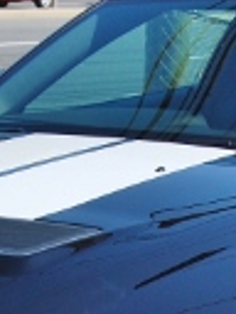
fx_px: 1573
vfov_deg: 11.3
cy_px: 302
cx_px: 214
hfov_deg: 8.6
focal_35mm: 173
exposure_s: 1/400
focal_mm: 24
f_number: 10
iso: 200
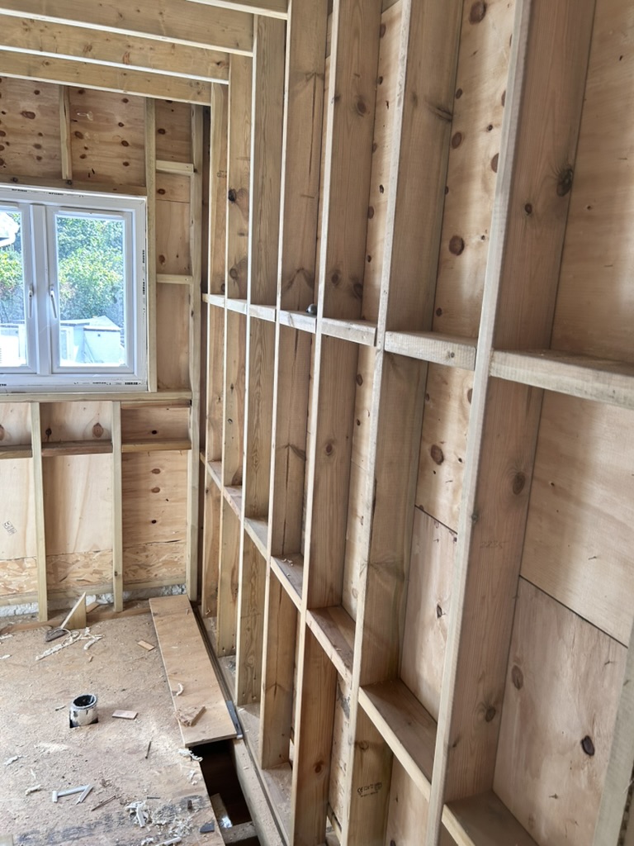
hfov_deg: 53.1
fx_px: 635
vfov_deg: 67.3
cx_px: 317
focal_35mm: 26
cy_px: 423
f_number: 1.5
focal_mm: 5.7
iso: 80
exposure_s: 1/121
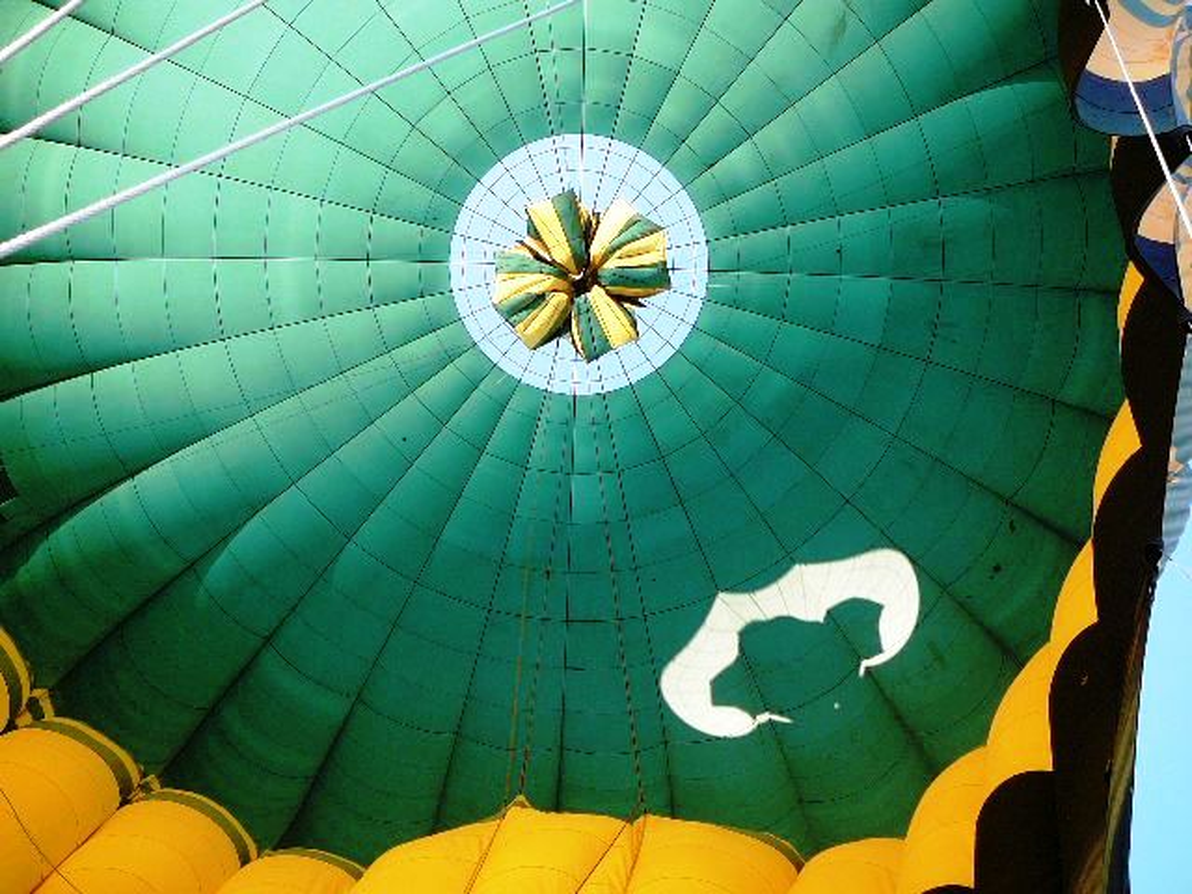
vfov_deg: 40.7
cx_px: 596
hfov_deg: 52.6
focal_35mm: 35
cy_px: 447
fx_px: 1205
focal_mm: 5.2
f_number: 2.8
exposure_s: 1/250
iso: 80
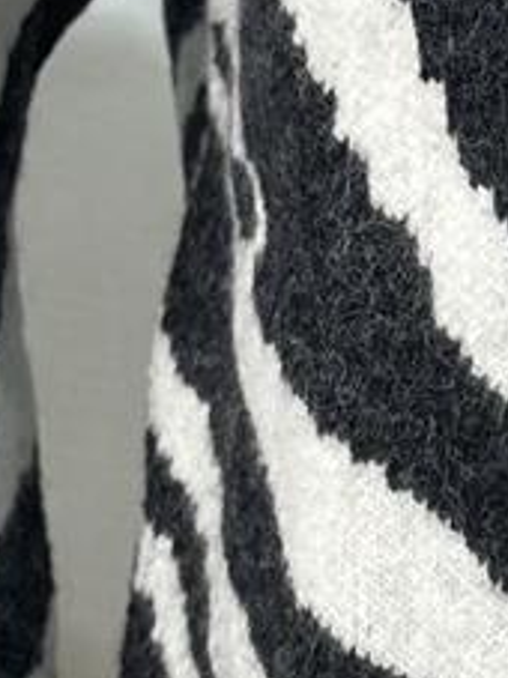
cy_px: 556
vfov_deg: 5.9
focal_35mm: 338
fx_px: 6620
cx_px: 1034
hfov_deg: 4.3
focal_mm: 6.86
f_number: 1.78
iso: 64
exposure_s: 1/100
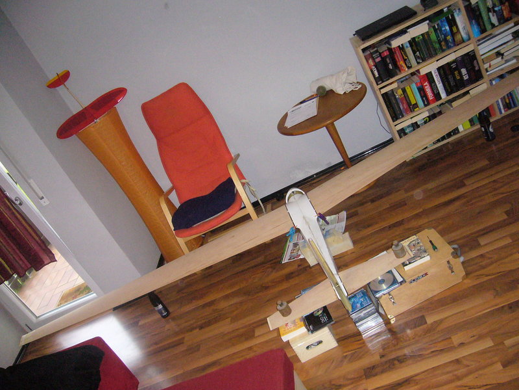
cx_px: 260
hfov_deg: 52.6
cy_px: 195
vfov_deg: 40.7
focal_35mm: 35
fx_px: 525
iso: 400
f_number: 2.8
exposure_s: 1/60
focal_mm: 5.8
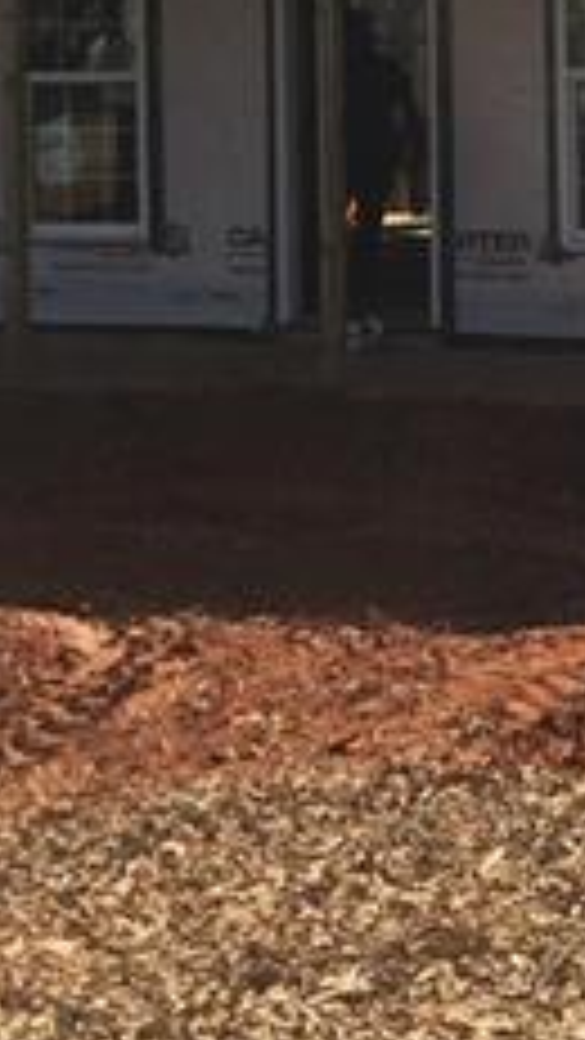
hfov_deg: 11.1
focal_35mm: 105
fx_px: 2894
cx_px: 850
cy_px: -27
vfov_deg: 19.7
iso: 32
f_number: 2.2
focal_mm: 4.15
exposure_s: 1/1464
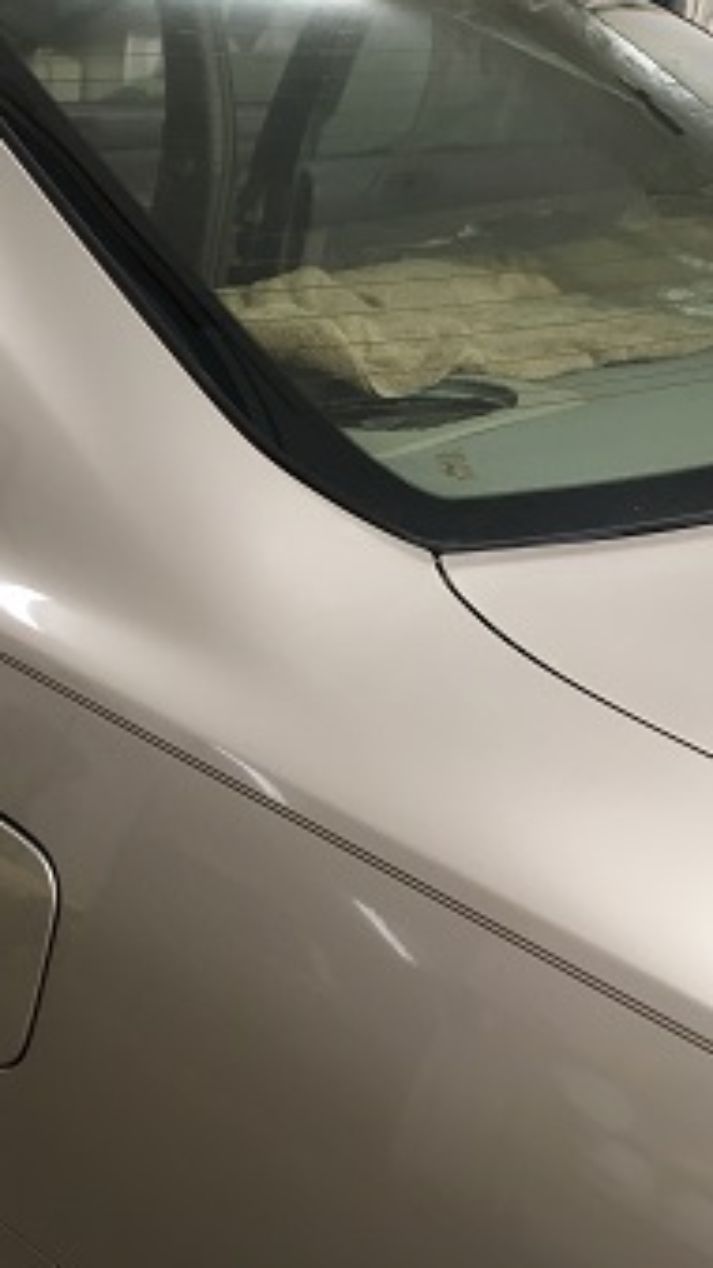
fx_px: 1446
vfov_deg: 47.4
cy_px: 628
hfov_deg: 27.1
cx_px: 135
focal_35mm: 43
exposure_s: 1/30
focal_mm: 4.15
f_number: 2.2
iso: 64
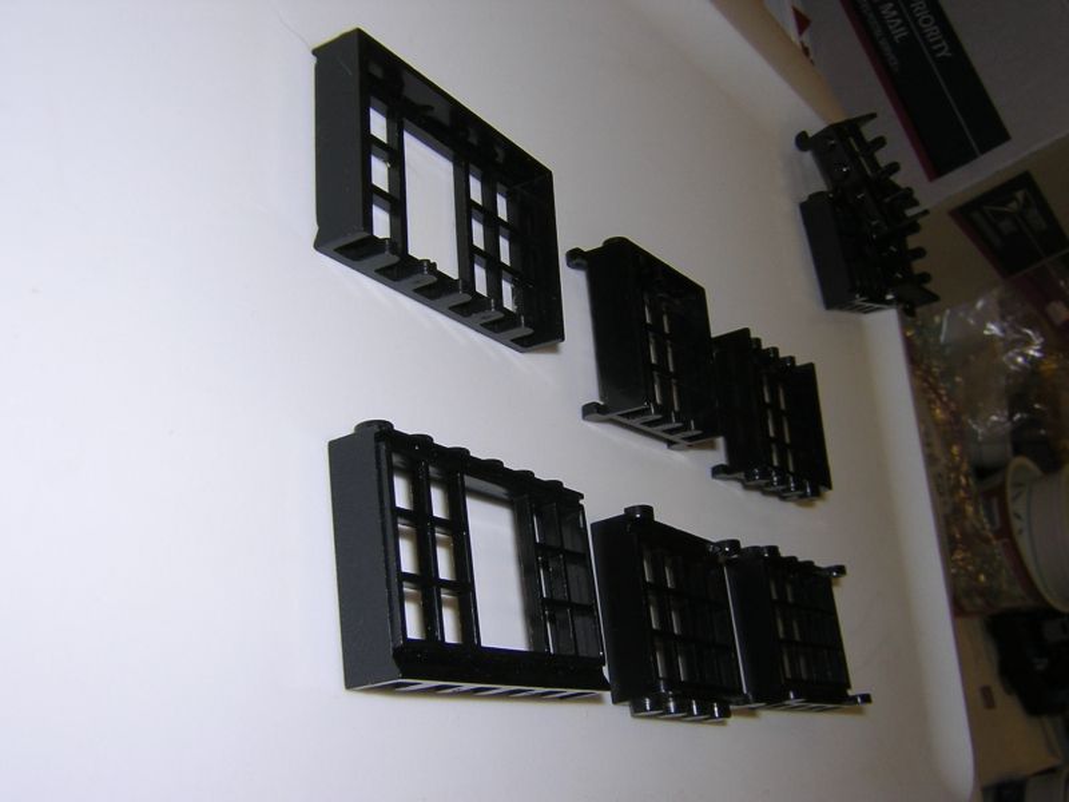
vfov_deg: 39.7
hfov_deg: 51.4
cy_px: 401
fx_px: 1112
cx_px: 534
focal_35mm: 36
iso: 100
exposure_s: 1/60.1
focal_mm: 4.7
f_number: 5.2
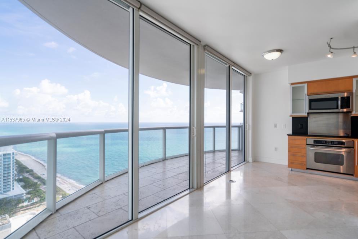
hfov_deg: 93.3
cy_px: 120
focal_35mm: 17
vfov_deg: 70.5
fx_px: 169
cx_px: 179
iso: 400
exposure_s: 1/250
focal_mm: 17
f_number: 10
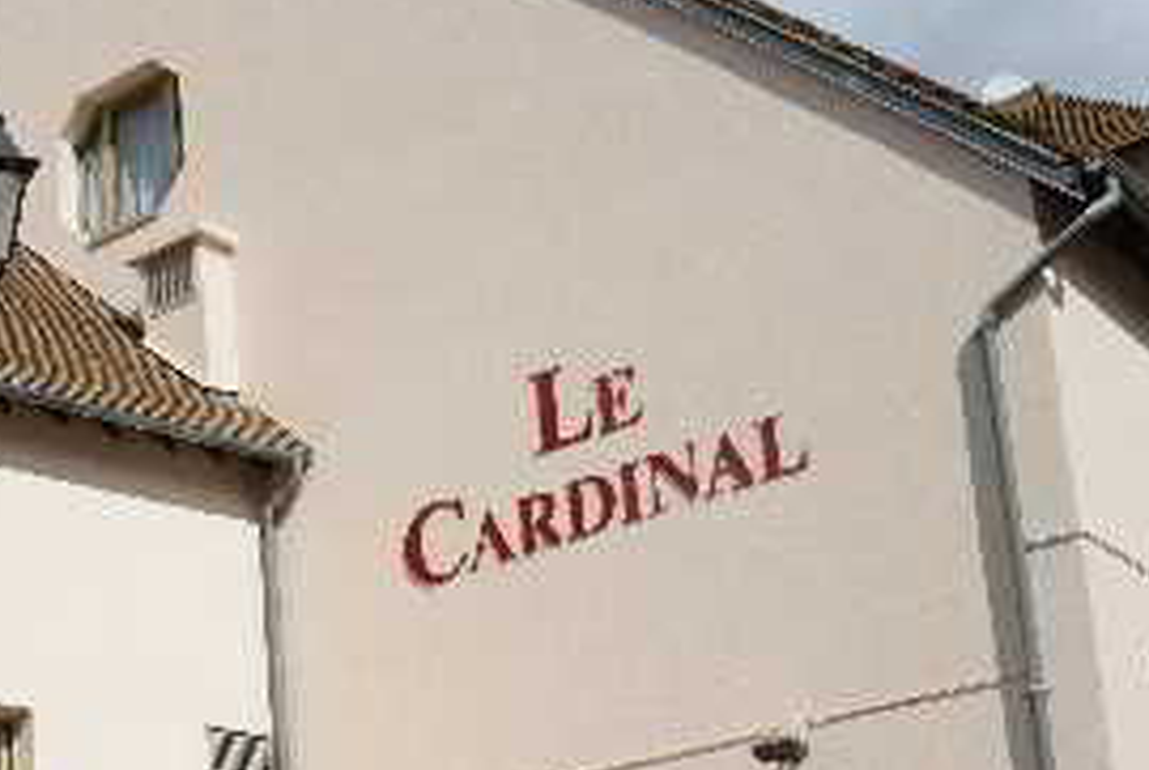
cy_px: 940
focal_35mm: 71
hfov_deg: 26.3
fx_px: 2270
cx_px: -102
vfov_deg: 18.2
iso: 250
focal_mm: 24
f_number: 13
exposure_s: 1/500
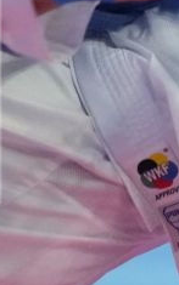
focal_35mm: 1124
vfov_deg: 1.9
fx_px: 8768
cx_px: 714
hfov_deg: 1.2
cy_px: -338
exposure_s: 1/1000
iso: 3200
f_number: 2.8
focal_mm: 144
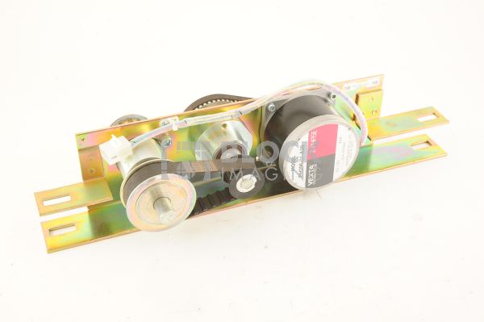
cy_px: 161
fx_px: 672
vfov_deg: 26.9
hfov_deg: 39.6
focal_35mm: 50
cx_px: 242
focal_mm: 50
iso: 1600
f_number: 13
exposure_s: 1/125
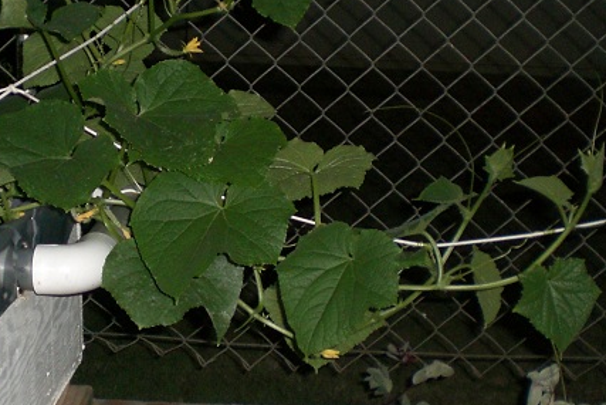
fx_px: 1246
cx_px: 206
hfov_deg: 27.2
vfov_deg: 18.4
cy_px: 180
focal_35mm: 74
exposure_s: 1/30
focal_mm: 6.3
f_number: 3.1
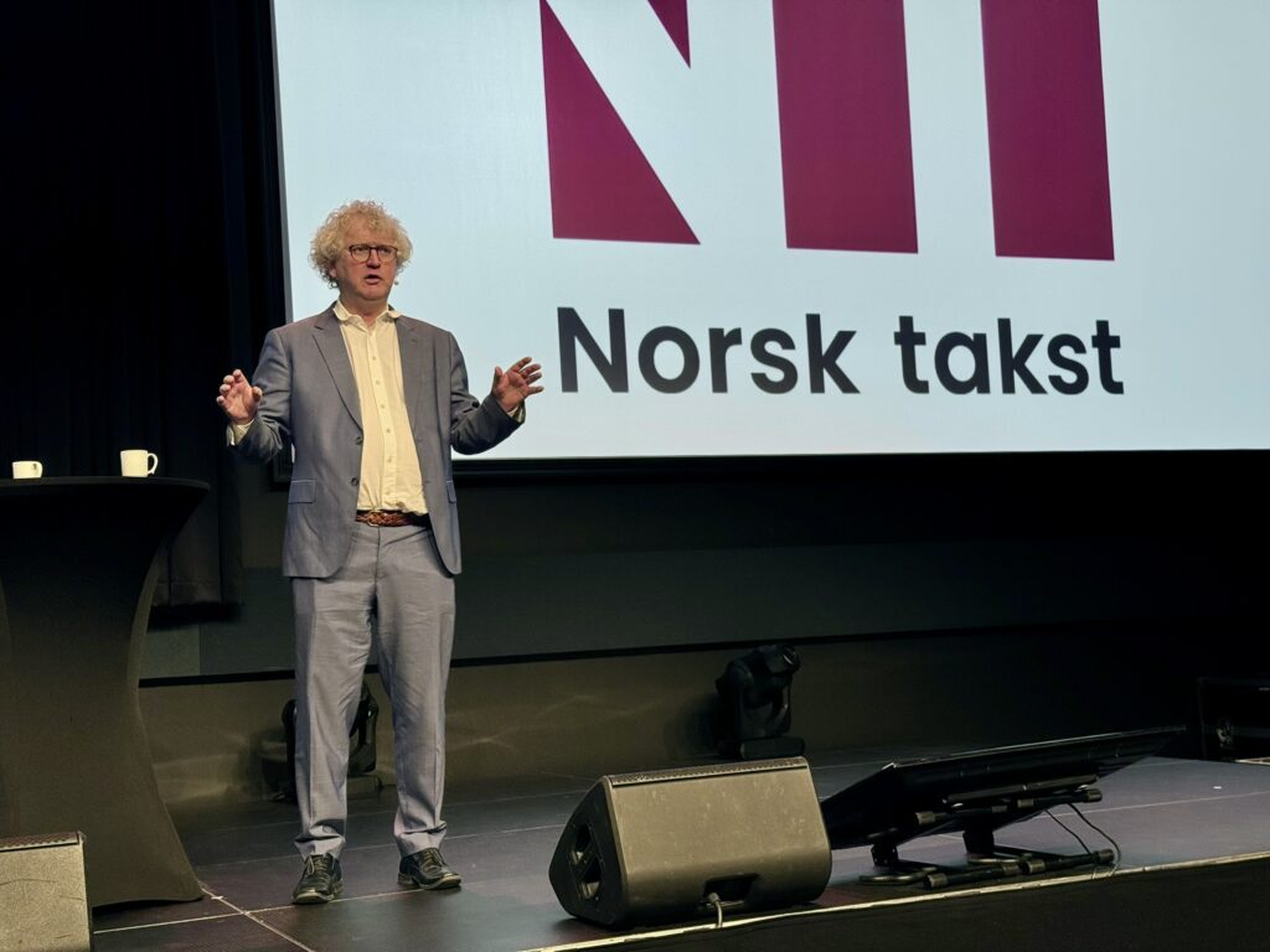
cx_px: 635
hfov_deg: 39.7
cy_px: 476
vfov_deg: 30.3
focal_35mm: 48
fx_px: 1761
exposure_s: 1/150
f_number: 1.78
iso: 50
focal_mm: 6.76
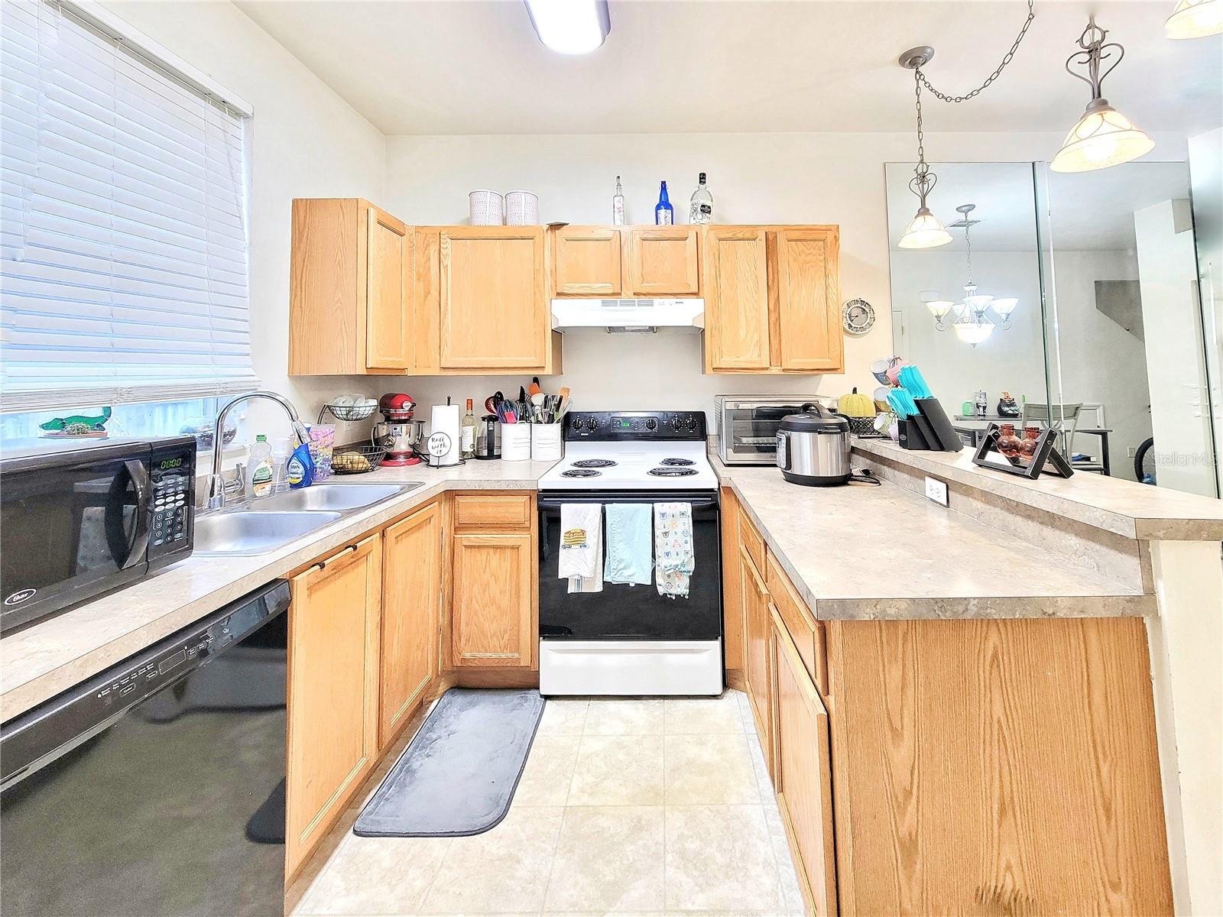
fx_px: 459
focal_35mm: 13
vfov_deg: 89.9
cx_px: 612
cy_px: 458
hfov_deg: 106.2
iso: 250
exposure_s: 1/60.2
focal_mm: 2.2
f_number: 2.2
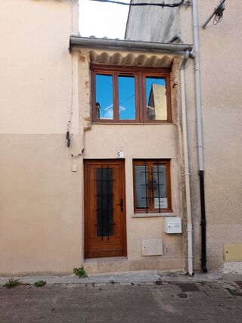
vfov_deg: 69.4
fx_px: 233
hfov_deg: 54.9
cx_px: 121
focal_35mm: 25
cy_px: 162
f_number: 2
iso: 20
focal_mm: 4.6
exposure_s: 1/144
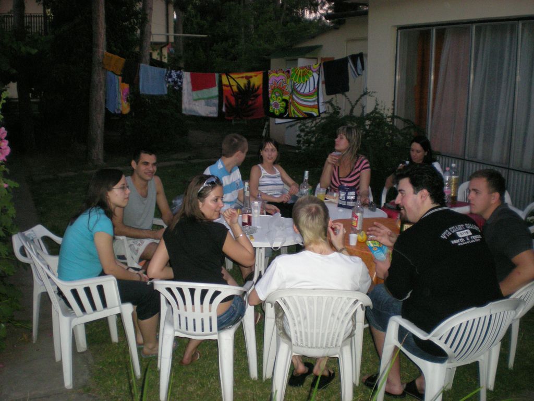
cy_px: 200
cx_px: 267
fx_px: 586
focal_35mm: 38
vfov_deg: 37.7
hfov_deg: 49.0
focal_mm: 6.3
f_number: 3.1
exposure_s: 1/60
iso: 327
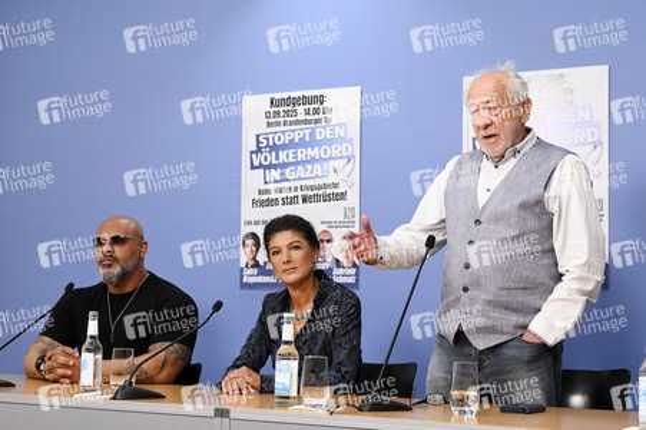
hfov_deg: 28.9
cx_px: 323
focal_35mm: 70
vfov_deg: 19.4
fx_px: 1255
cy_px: 215
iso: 2500
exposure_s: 1/320
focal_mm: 70
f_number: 6.3
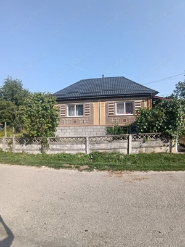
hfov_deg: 74.7
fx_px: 121
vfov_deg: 91.0
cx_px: 92
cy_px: 124
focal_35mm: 17
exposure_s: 1/710
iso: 102
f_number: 2.2
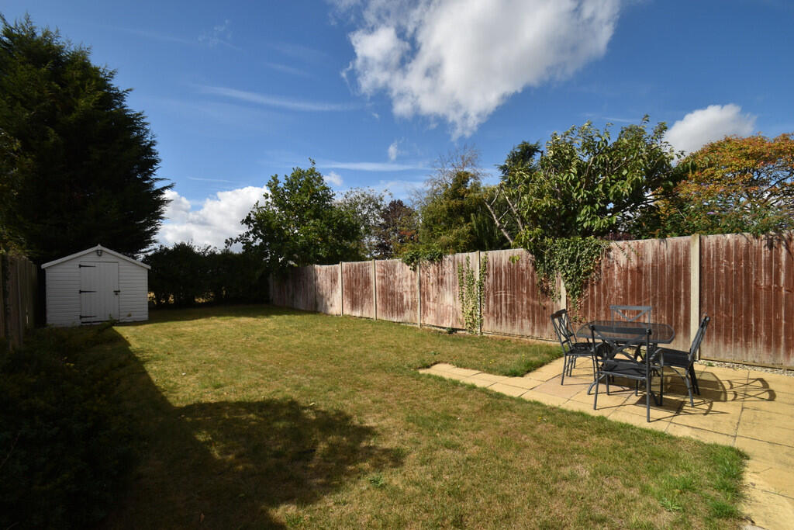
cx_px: 397
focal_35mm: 15
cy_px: 265
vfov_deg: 77.3
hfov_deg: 100.4
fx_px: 331
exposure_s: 1/200
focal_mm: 10
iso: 100
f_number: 11
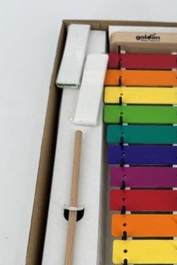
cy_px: 216
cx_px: 148
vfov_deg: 40.0
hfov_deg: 27.9
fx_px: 346
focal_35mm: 47
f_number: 1.78
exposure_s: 1/1193
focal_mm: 6.76
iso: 80
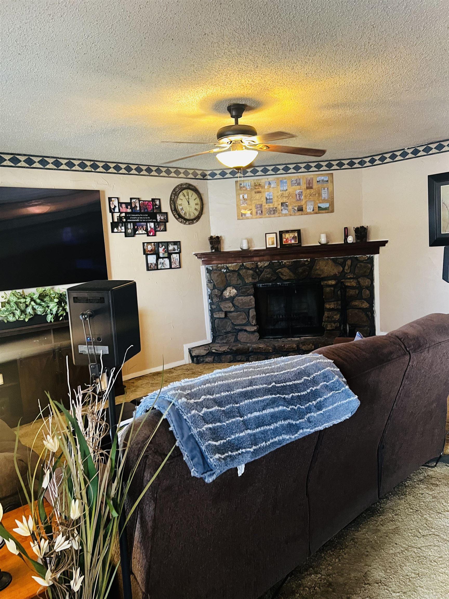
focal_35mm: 26
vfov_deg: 67.3
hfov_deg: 53.1
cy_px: 300
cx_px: 224
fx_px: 450
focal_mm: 5.7
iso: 250
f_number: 1.5
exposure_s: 1/60
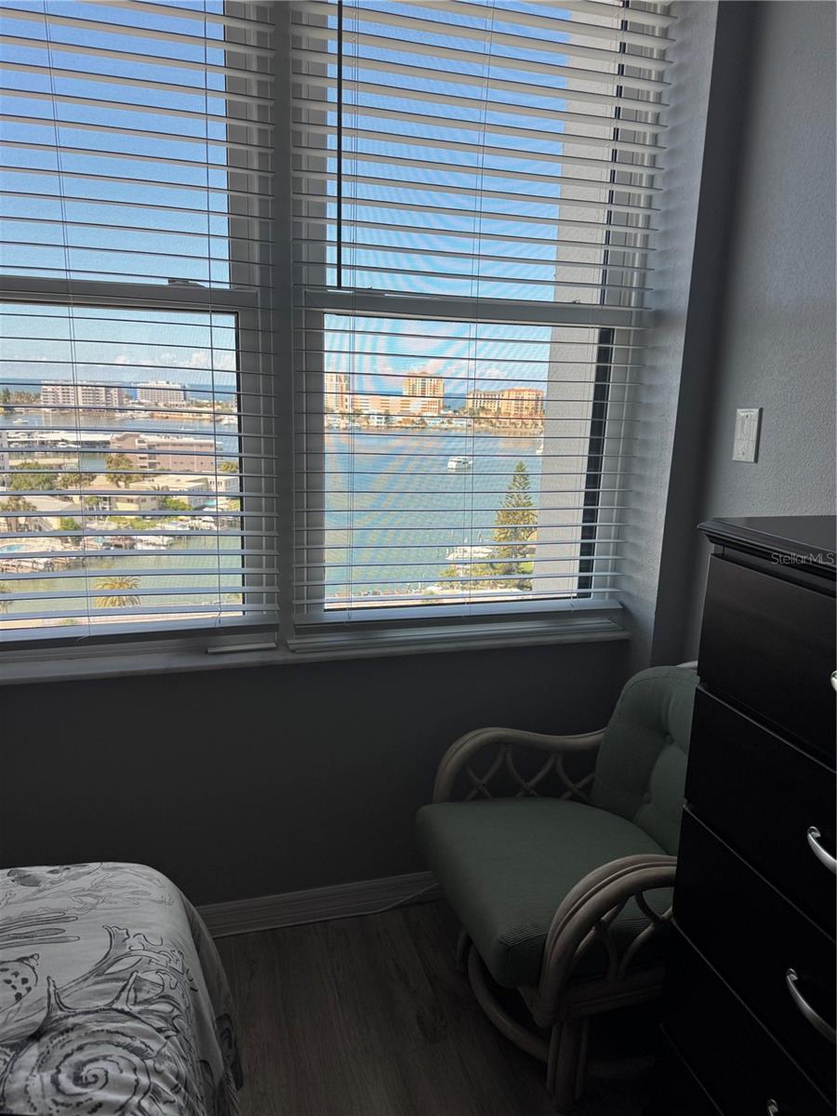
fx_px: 774
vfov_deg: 71.6
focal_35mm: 24
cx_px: 418
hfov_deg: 56.8
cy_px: 558
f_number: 1.78
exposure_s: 1/664
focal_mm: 6.76
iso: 80
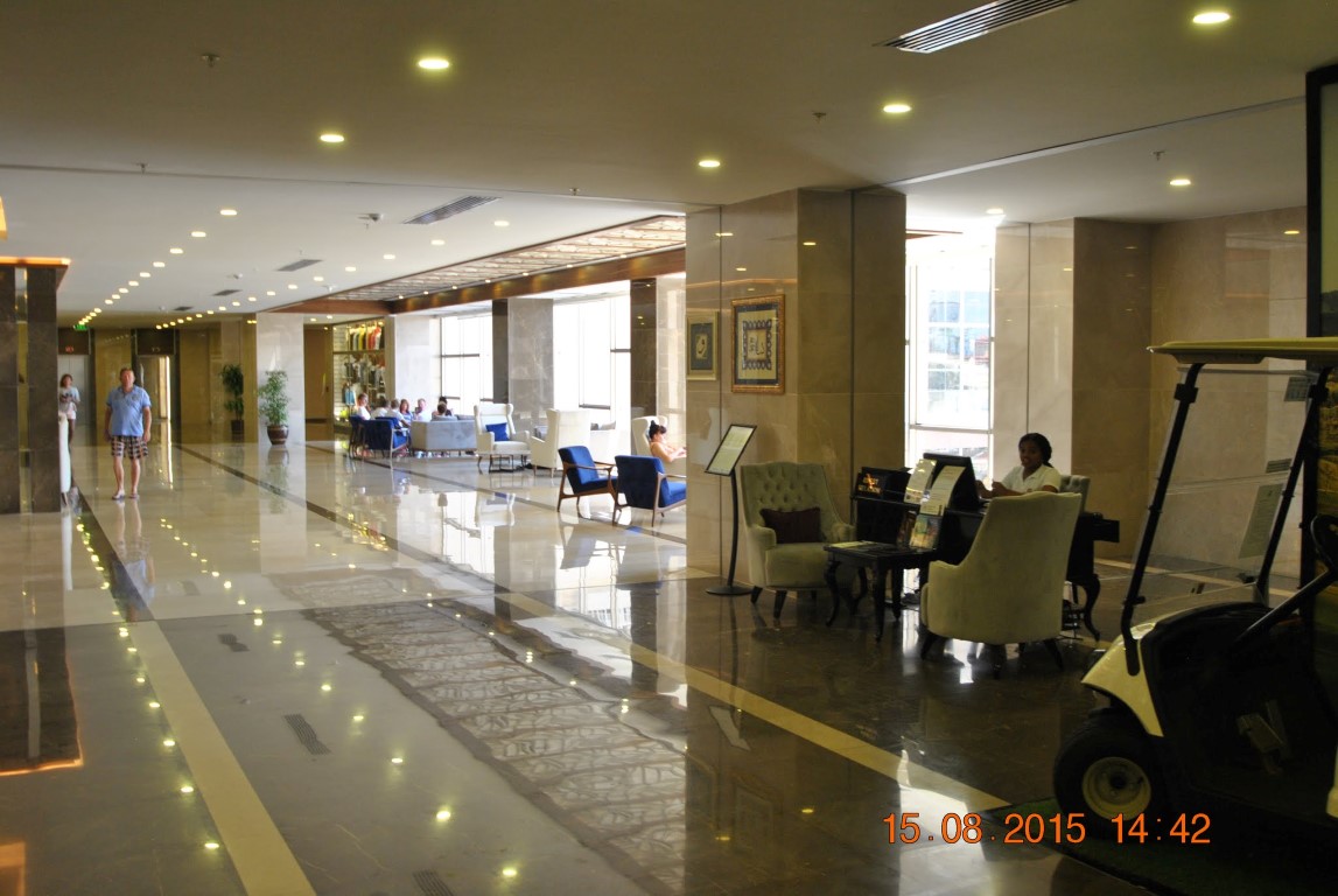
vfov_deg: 37.0
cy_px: 448
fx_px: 1340
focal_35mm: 36
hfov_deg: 53.1
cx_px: 669
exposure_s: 1/30
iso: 320
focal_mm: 24
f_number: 4.5
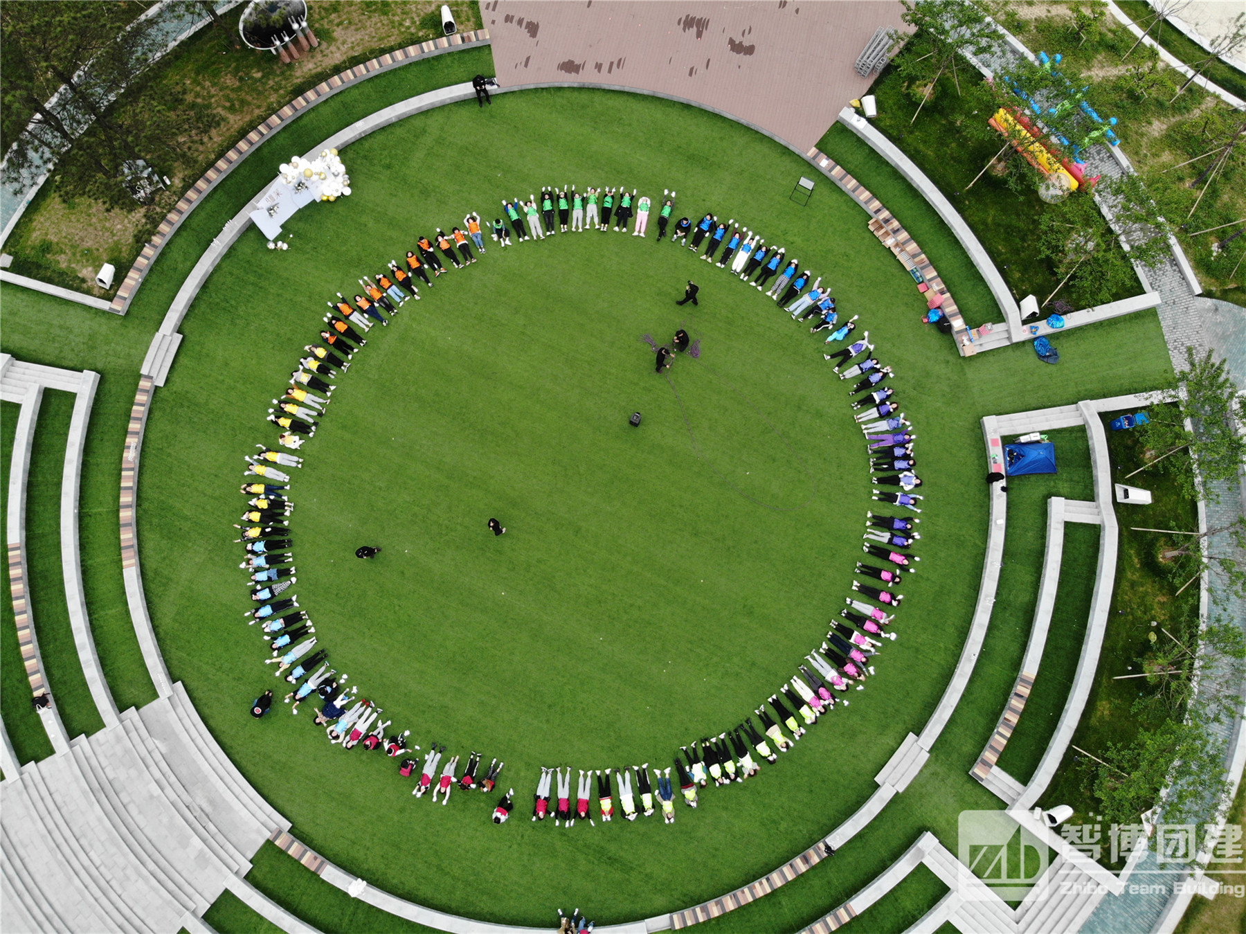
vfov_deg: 56.8
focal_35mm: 24
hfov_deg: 71.6
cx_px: 623
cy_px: 467
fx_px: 864
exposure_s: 1/125
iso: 100
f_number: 2.8
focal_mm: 4.5
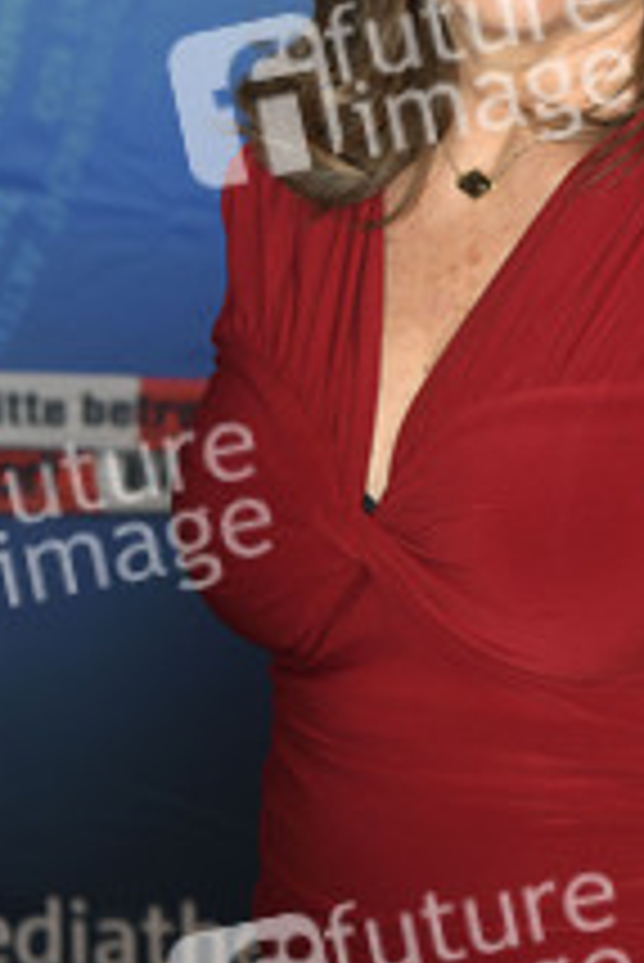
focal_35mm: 196
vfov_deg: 10.5
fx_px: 5250
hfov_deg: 7.0
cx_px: 531
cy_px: 306
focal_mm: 105
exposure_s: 1/200
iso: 640
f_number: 5.6
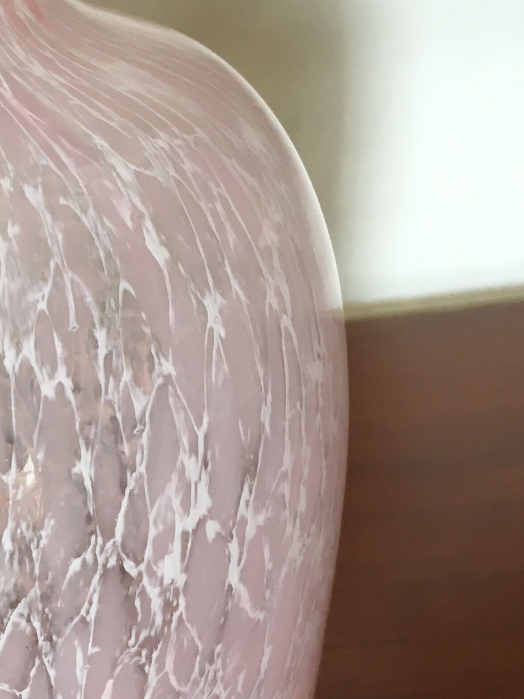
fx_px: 1514
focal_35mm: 75
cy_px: 489
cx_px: -87
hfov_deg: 18.7
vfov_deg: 25.8
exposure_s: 1/33
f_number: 2.2
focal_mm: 4.15
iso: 64
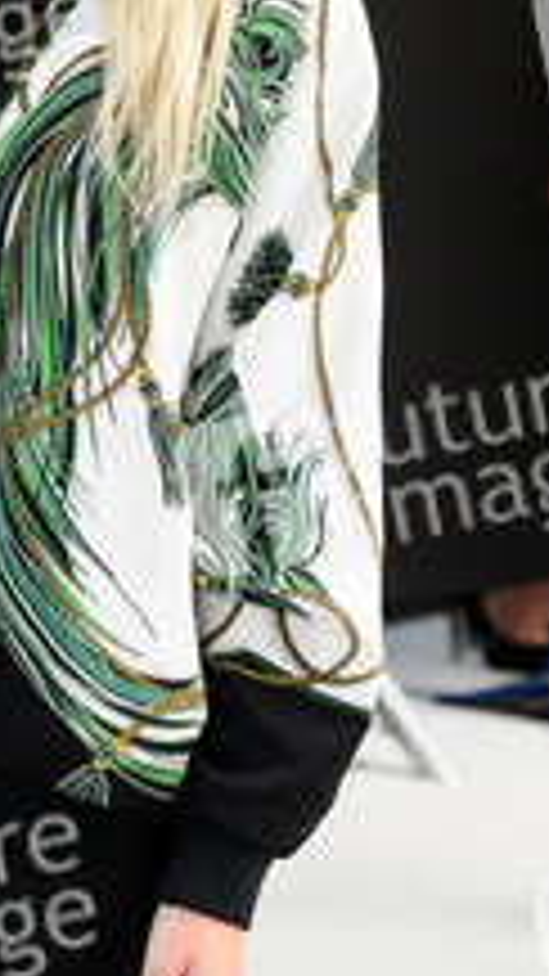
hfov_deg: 4.0
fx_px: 7870
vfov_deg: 7.1
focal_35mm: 304
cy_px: 247
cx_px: -2
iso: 320
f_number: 5.6
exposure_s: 1/250
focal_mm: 105
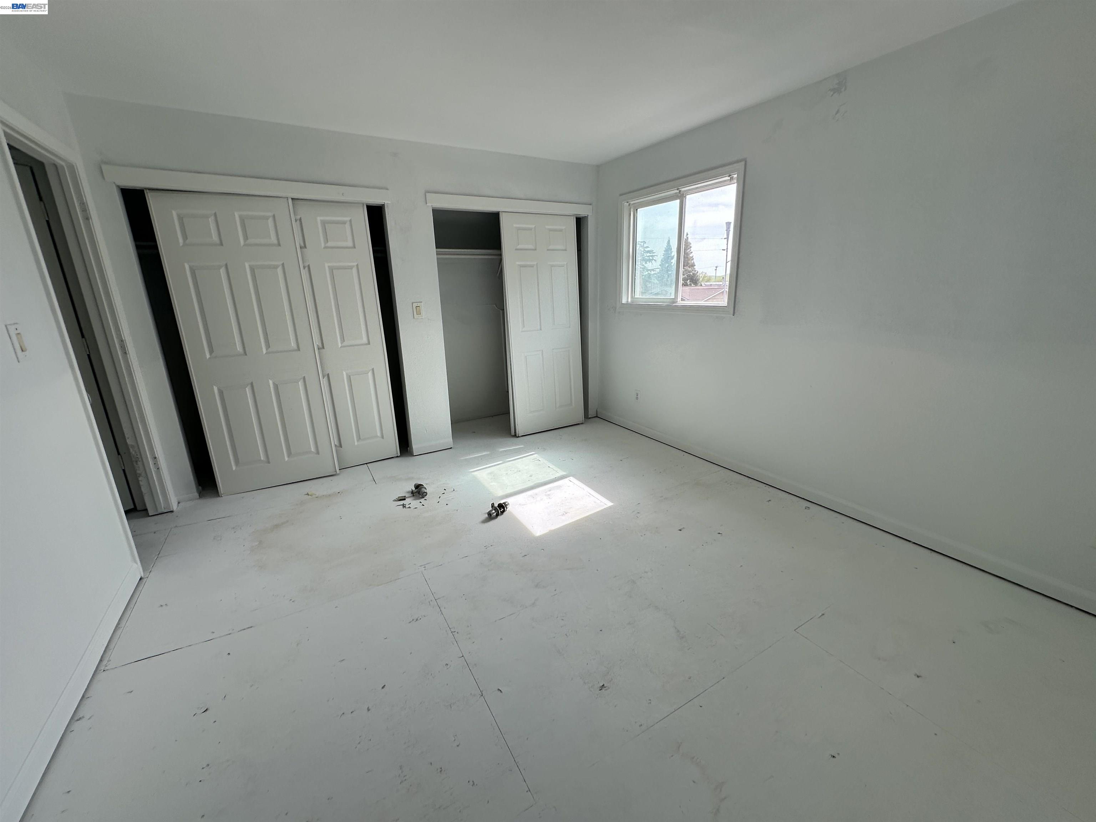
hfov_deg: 102.1
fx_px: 443
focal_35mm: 14
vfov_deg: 85.7
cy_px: 411
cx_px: 548
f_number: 2.2
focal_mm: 2.22
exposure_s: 1/292
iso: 40
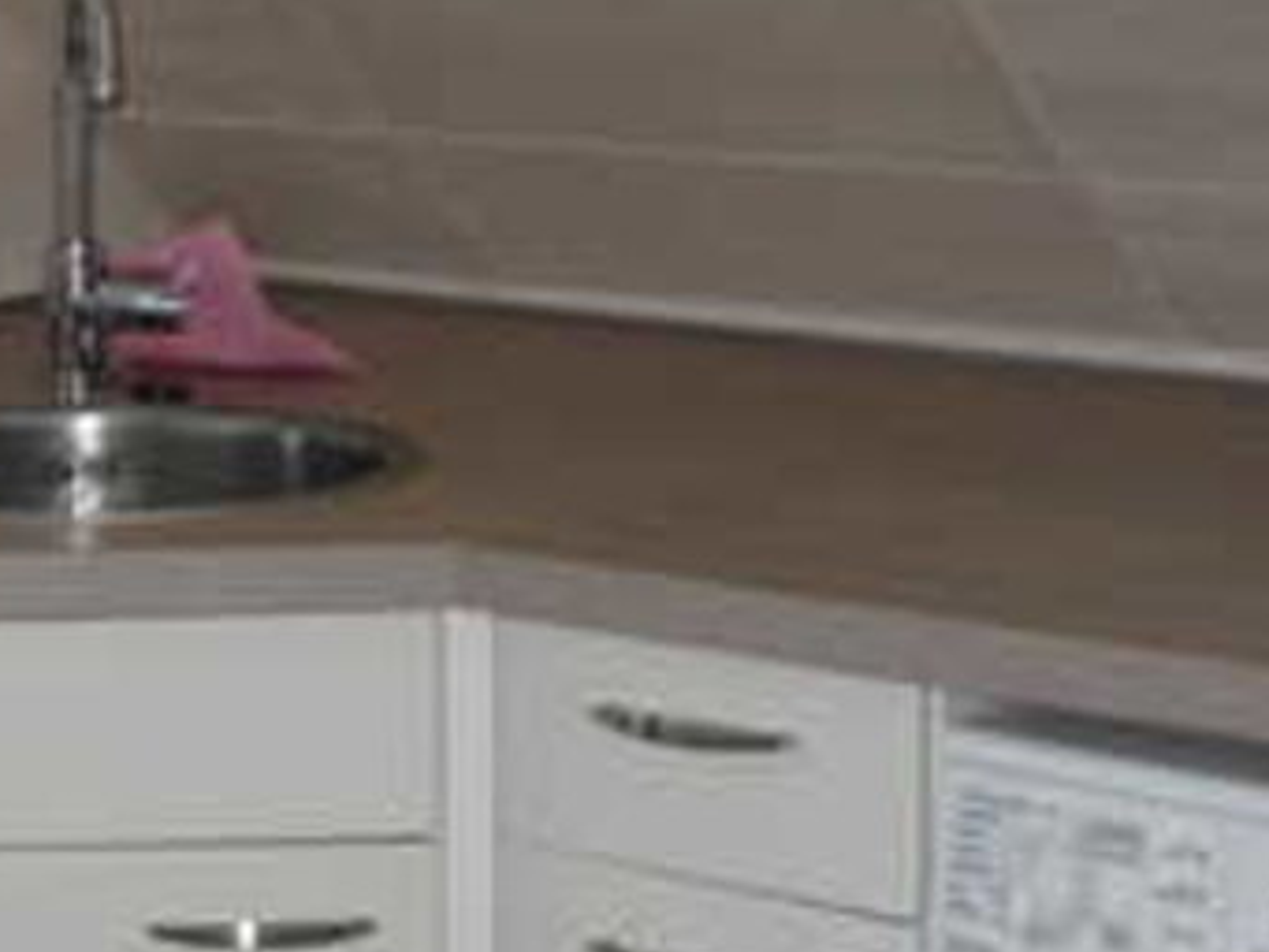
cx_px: -227
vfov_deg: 12.8
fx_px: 4254
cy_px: 294
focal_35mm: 116
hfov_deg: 16.3
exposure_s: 1/30
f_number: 2.8
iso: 100
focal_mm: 5.5
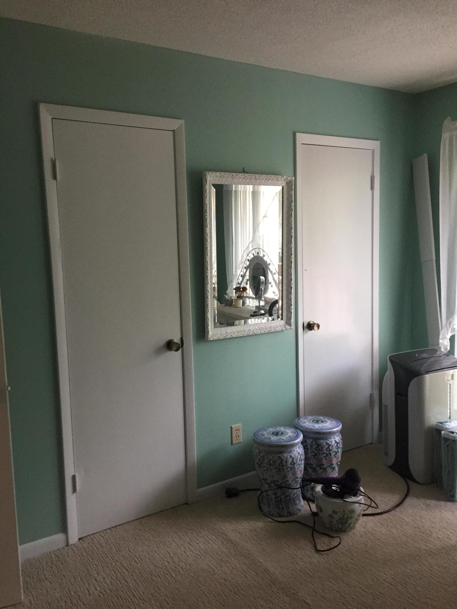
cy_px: 304
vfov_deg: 61.7
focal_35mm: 29
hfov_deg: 48.2
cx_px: 228
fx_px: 510
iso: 125
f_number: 2.2
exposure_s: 1/30
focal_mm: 4.15
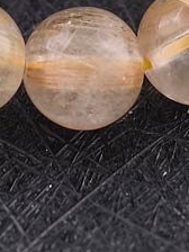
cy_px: -311
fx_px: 3189
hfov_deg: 3.4
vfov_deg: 4.4
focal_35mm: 438
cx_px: -19
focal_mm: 22.48
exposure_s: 1/160
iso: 125
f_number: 2.67
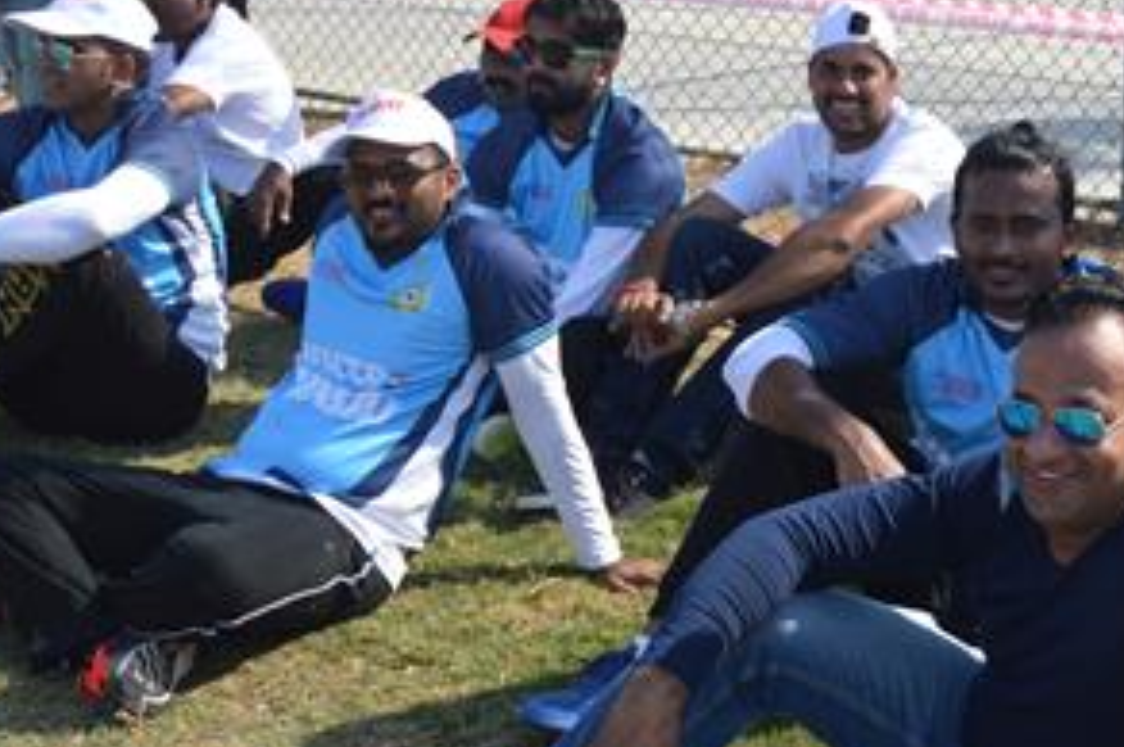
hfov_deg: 24.2
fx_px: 2495
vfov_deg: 17.0
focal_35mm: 80
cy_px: 343
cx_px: 1136
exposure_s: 1/200
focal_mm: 24
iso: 100
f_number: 7.1
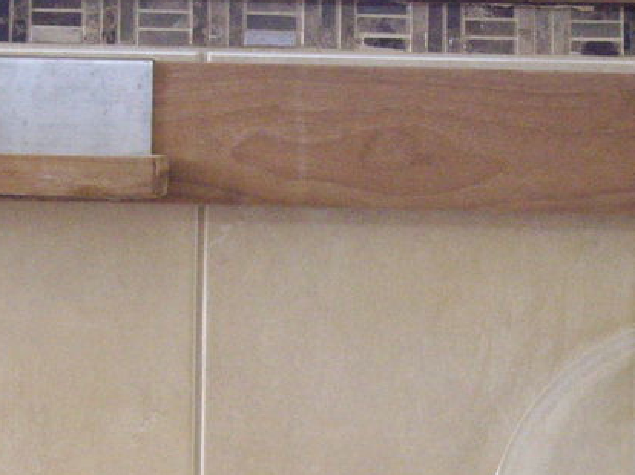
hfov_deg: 13.4
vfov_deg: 10.1
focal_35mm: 147
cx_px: 498
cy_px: 310
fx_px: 2695
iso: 400
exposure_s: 1/60
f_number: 2.8
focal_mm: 7.9
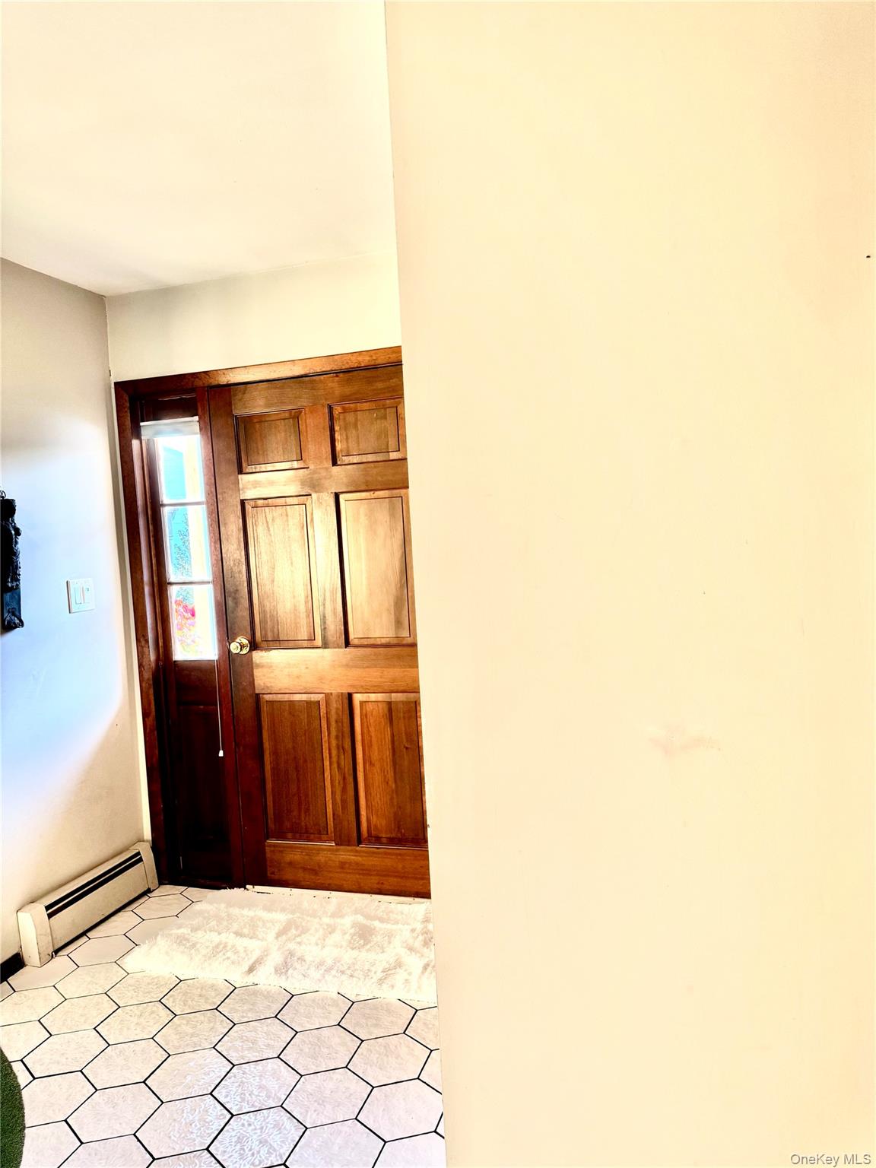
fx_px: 810
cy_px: 584
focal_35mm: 24
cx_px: 438
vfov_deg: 71.6
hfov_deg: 56.8
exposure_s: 1/60
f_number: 1.78
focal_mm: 6.76
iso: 160
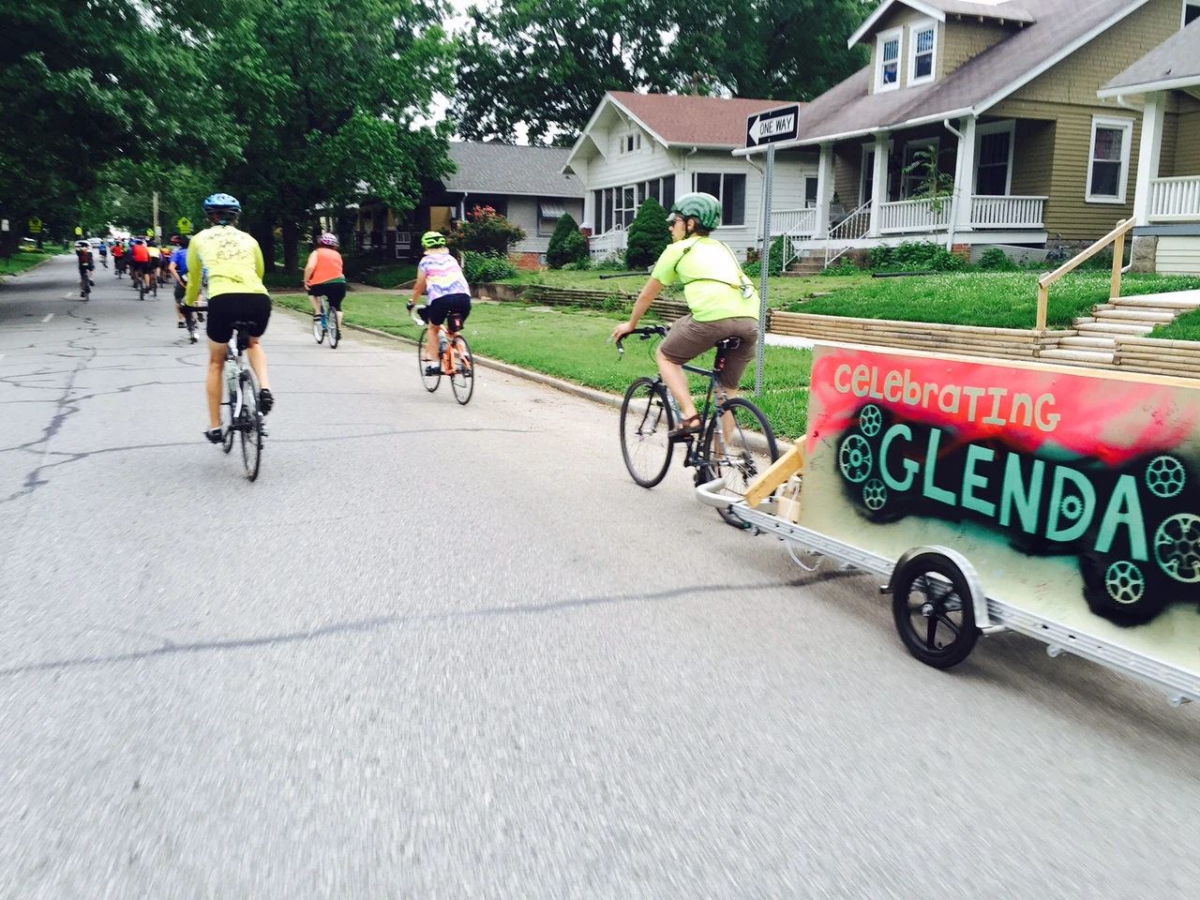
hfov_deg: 61.7
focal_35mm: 29
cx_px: 600
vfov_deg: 48.2
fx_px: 1005
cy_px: 450
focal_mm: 4.15
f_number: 2.2
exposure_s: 1/148
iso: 32
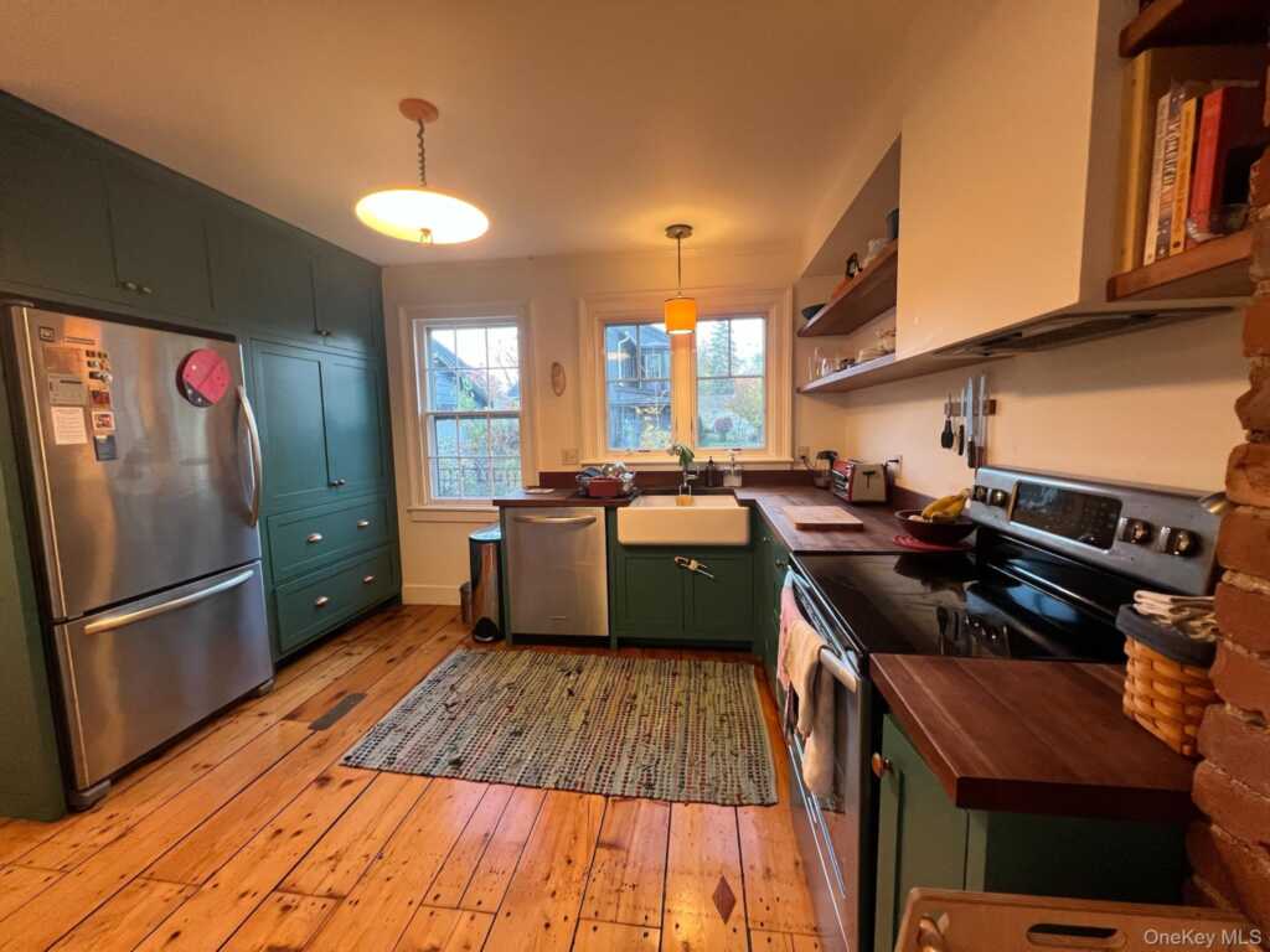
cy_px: 476
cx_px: 635
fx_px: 477
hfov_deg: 106.2
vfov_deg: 89.9
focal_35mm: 13
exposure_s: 1/60
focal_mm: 1.57
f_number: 1.8
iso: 320
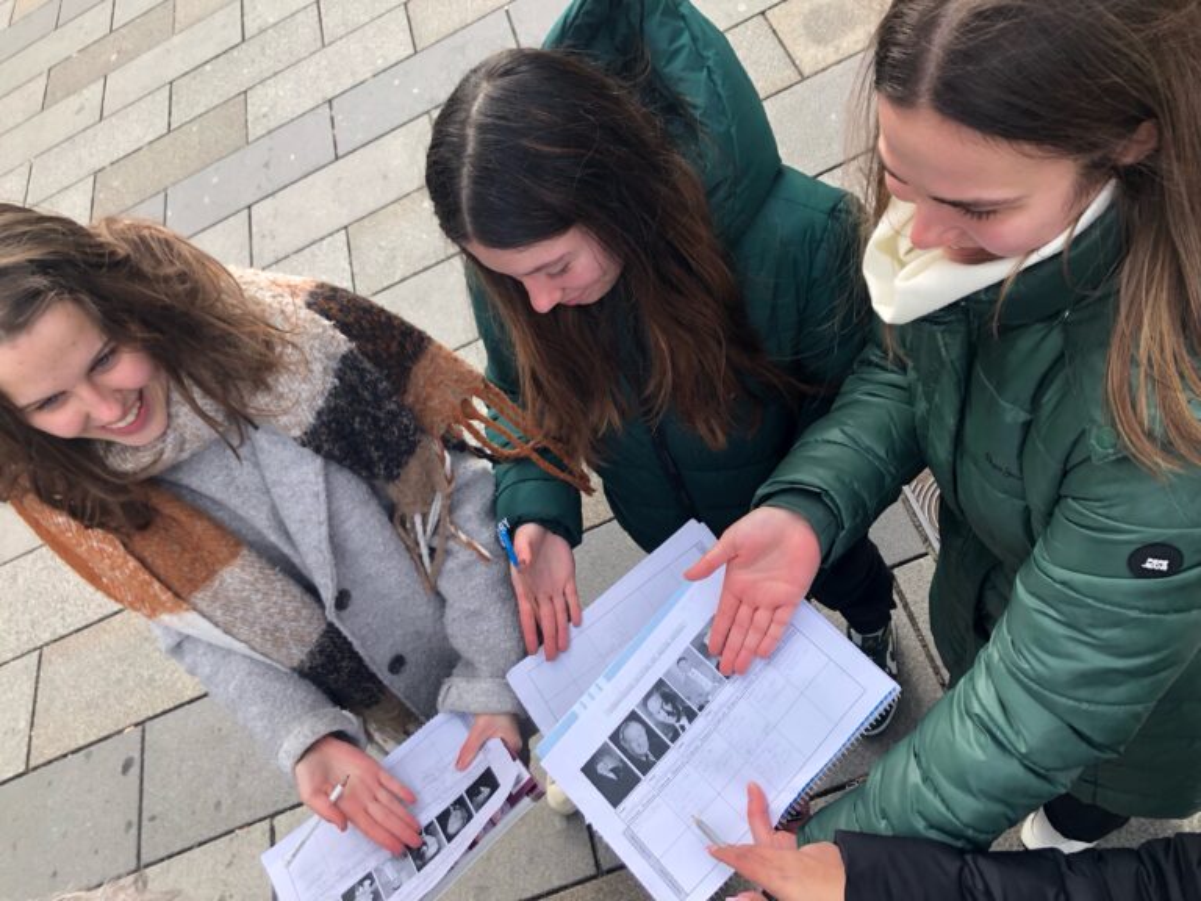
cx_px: 600
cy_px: 450
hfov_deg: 63.4
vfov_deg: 49.7
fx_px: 971
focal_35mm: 28
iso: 20
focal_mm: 3.99
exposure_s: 1/348
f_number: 1.8
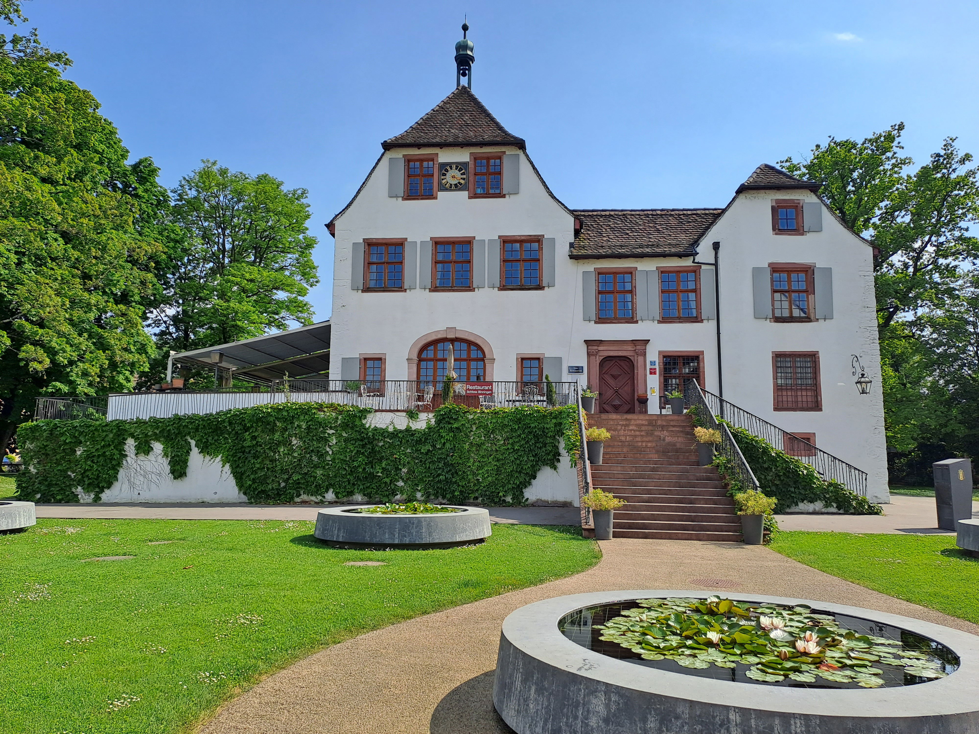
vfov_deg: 54.9
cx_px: 490
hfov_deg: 69.4
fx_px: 707
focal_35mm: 25
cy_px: 367
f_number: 1.8
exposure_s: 1/1969
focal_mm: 4.65
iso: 32
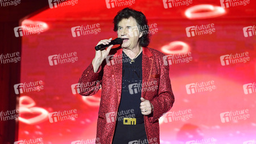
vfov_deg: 5.8
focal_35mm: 211
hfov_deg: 10.2
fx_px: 1433
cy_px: 73
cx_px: 128
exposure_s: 1/400
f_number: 2.8
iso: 5000
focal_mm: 200
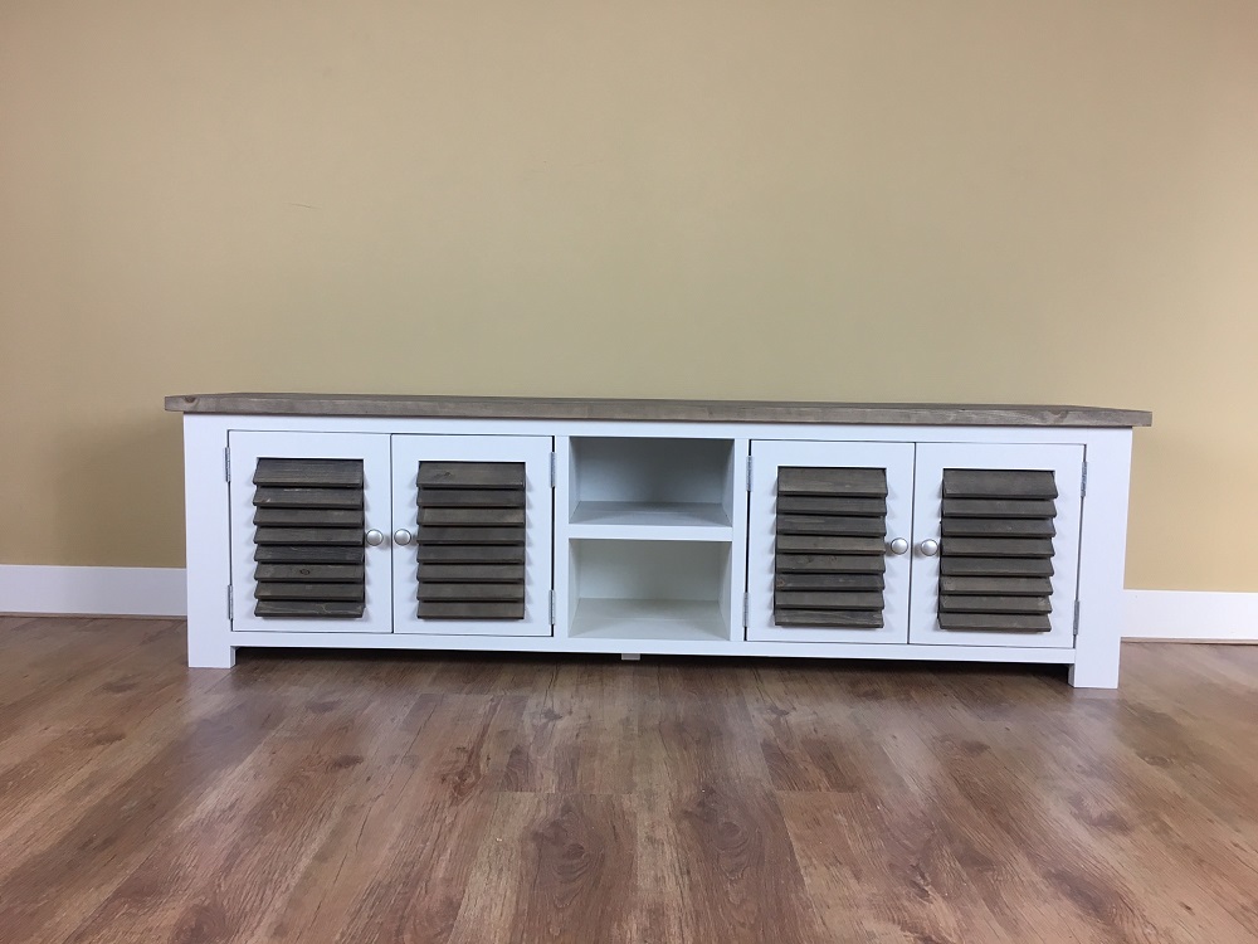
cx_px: 629
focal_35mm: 29
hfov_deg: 61.7
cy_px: 472
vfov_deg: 48.2
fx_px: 1054
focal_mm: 4.15
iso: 32
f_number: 2.2
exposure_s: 1/33
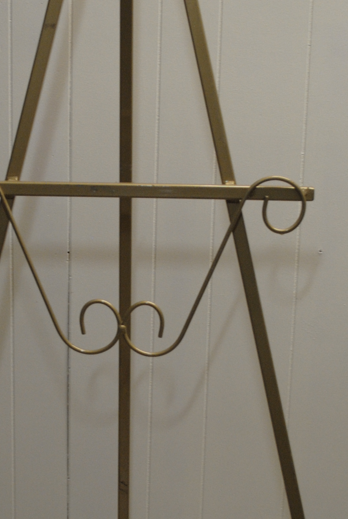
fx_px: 1257
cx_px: 113
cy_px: 300
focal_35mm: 87
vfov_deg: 23.3
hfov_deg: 15.7
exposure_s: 1/40
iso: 400
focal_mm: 24
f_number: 4
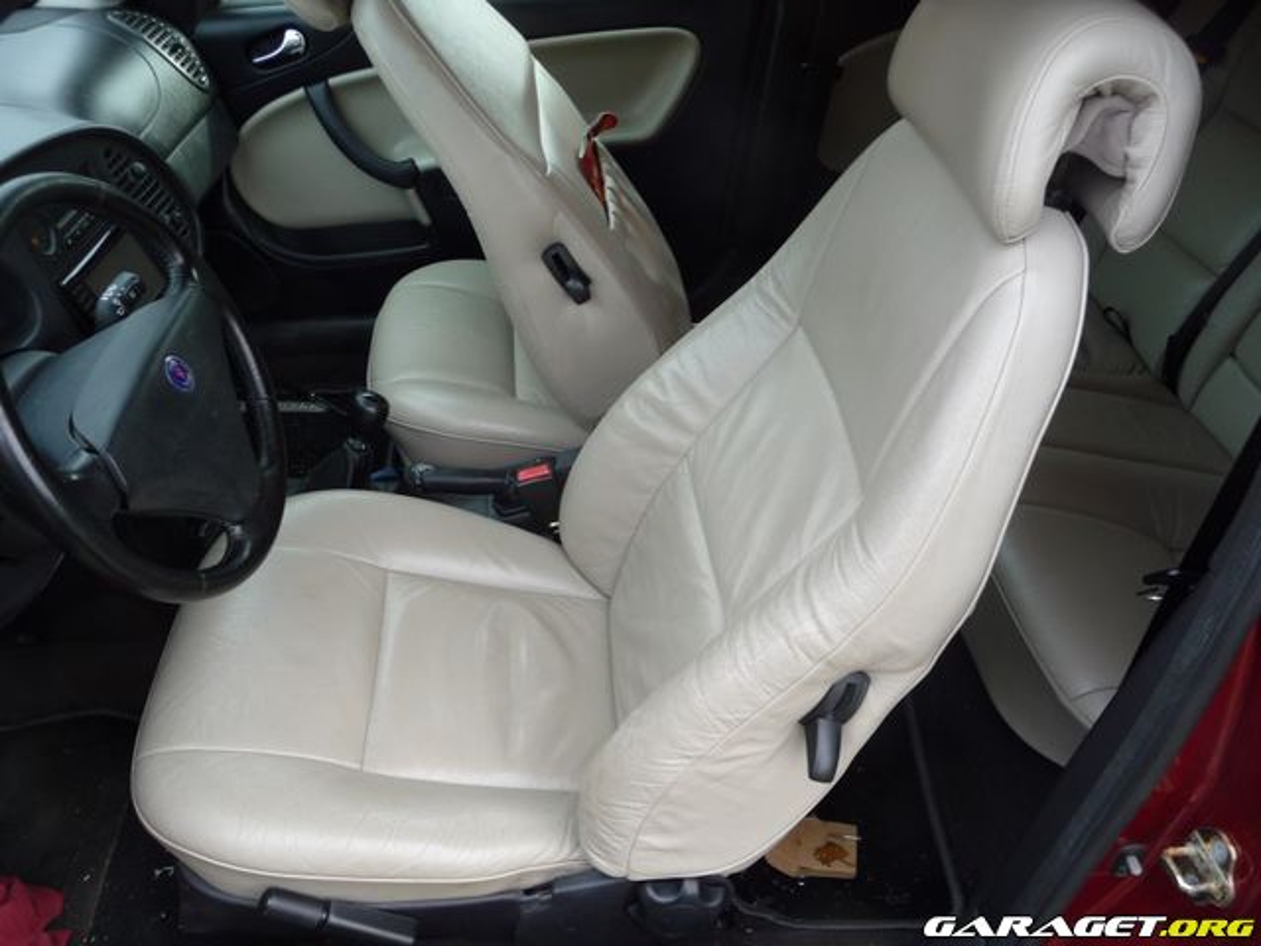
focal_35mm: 28
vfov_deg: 49.7
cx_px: 630
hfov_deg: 63.4
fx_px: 1020
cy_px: 473
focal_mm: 4.7
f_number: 3.3
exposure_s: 1/60
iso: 100
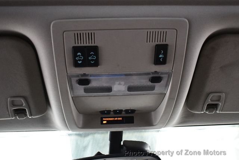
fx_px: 292
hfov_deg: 44.5
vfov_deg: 30.6
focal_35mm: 44
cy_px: 80
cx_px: 120
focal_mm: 22
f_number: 3.8
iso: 3600
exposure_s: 1/60
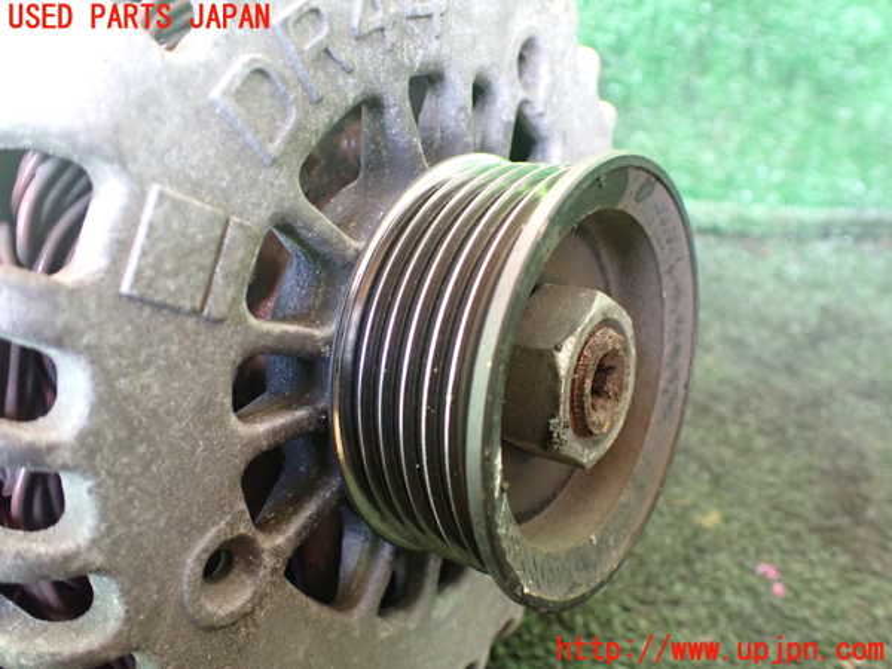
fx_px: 773
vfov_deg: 46.8
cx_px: 446
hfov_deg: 60.0
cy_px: 334
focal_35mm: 30
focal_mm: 5.4
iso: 800
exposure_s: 1/60
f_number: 2.3
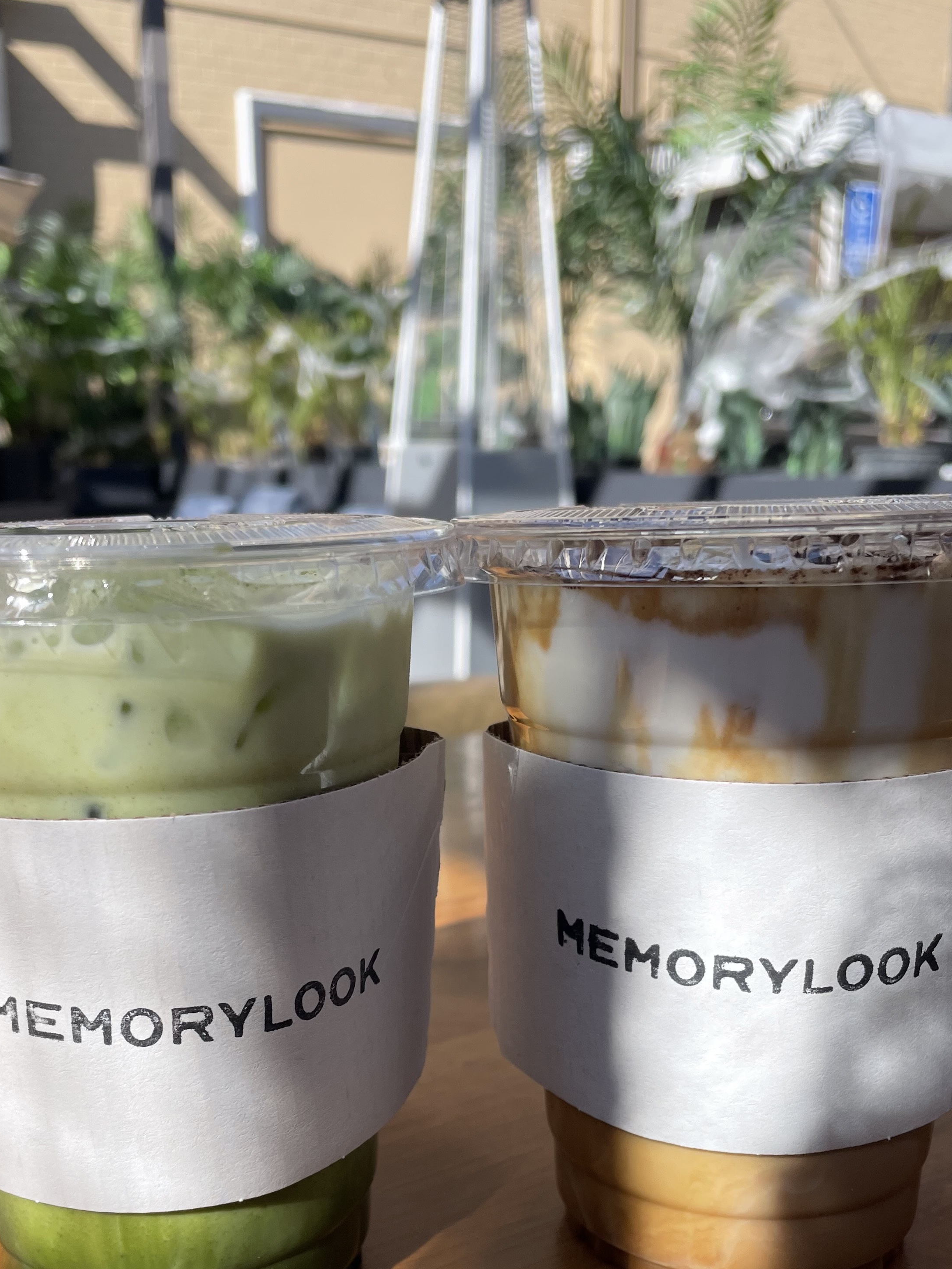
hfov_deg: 39.6
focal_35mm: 36
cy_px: 856
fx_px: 1320
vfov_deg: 50.3
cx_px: 413
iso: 32
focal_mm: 4.2
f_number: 1.6
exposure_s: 1/1887
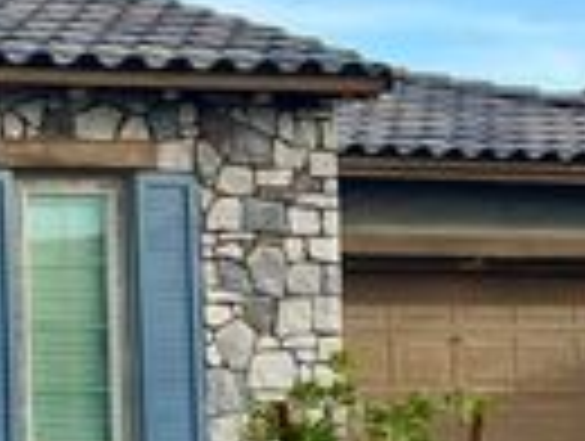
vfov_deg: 14.8
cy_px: 304
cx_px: -266
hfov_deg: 17.8
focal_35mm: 100
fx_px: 1693
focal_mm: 5.7
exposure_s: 1/2299
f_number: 1.5
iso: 50
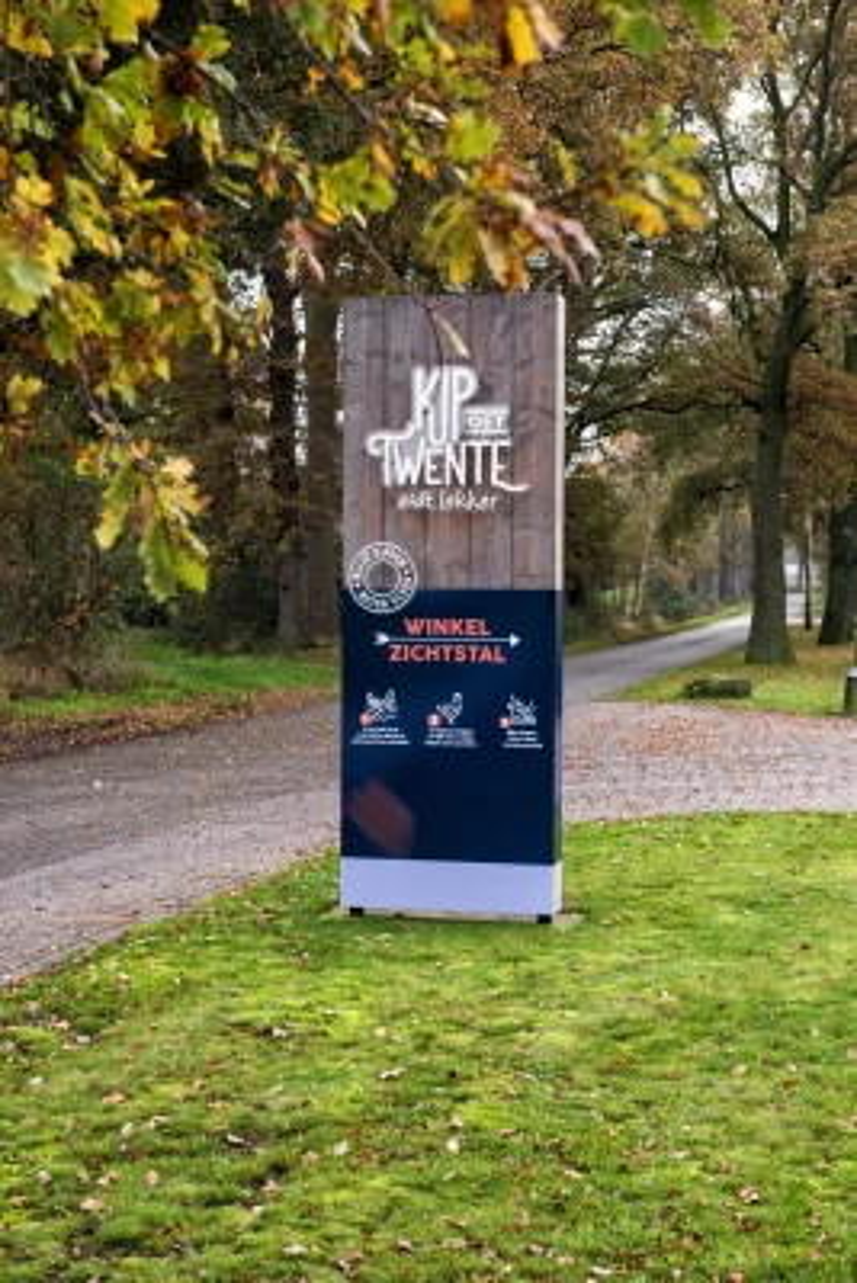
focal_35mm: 62
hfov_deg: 21.9
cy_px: 642
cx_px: 428
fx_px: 2212
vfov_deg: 32.4
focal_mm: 62
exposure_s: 1/60
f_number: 6.3
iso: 800
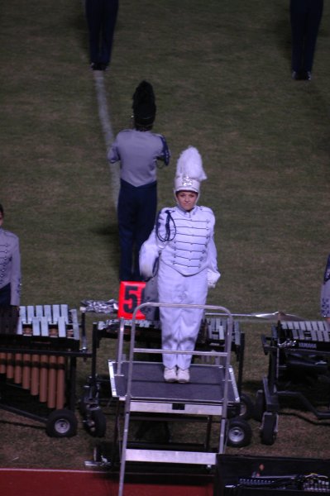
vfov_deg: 6.9
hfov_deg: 4.6
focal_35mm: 300
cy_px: 248
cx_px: 165
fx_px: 4132
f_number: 2.8
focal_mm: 200
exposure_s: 1/60
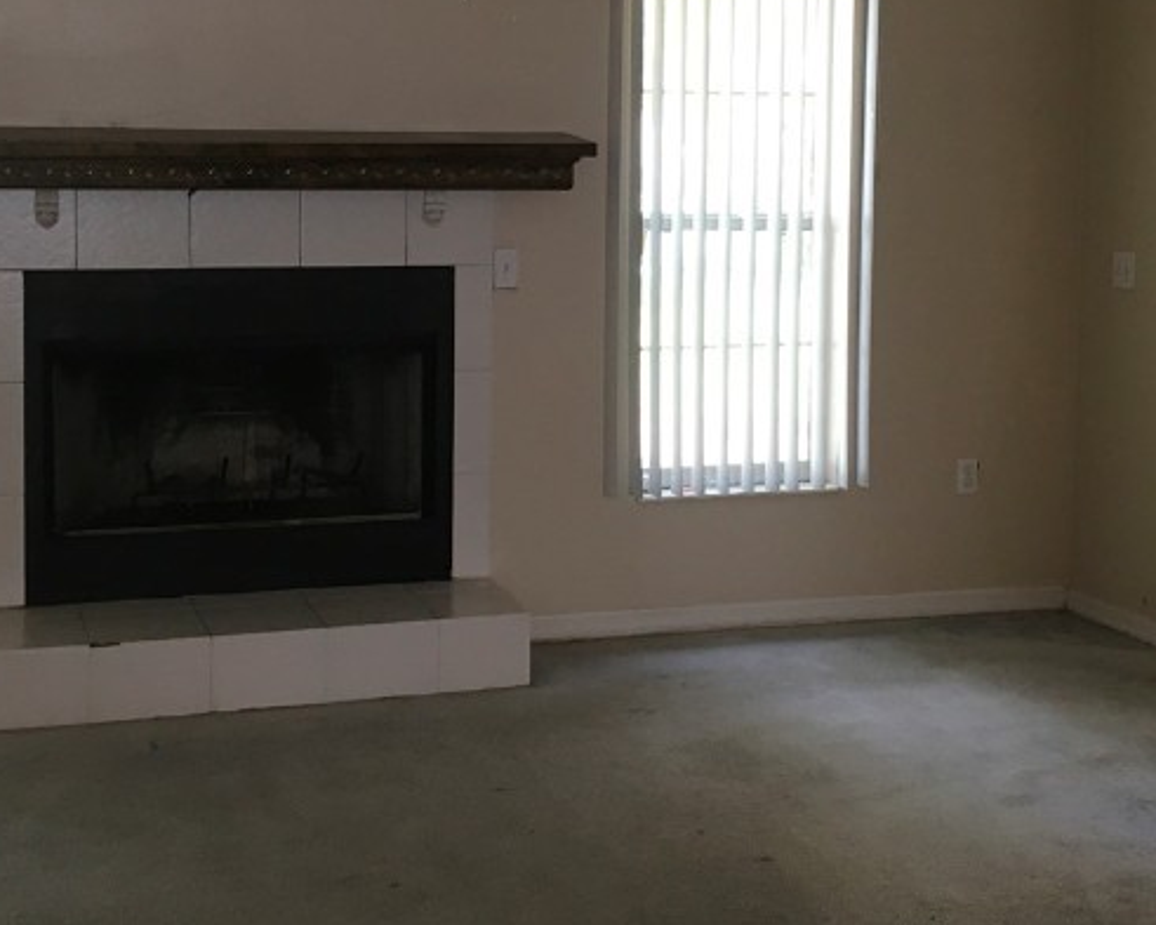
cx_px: 629
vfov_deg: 25.6
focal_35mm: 59
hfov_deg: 31.9
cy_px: 271
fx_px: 2019
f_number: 2.2
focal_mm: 4.15
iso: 80
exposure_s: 1/30
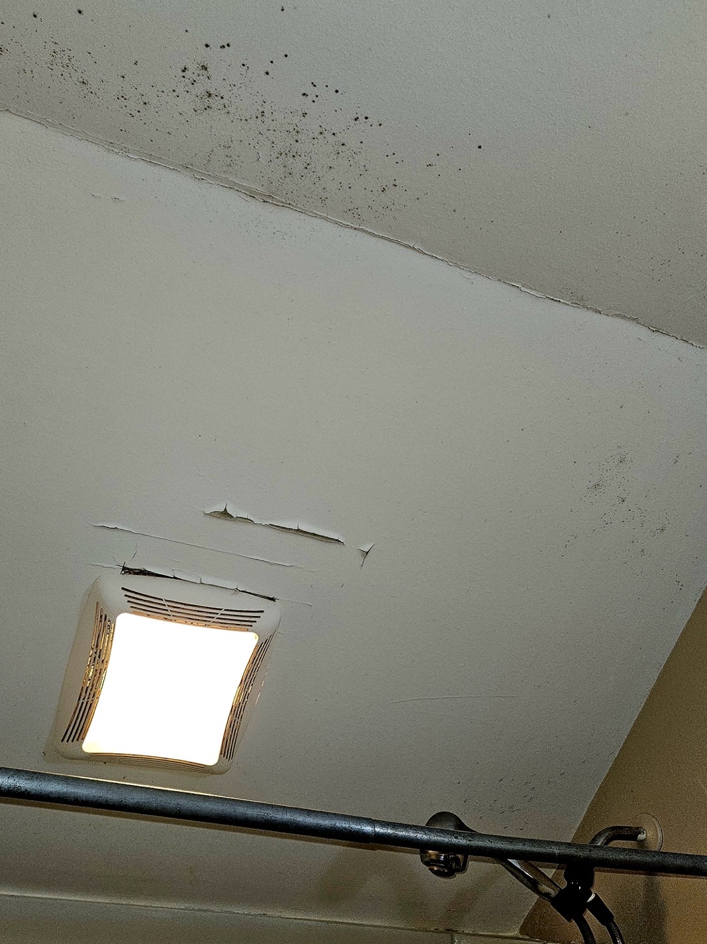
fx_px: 845
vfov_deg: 58.1
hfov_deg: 45.0
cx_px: 261
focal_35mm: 31
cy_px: 545
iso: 50
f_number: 1.8
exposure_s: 1/60.2
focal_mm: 5.4
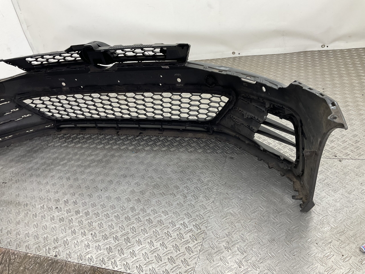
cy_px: 137
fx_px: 306
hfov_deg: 61.7
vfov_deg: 48.2
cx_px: 182
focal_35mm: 29
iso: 40
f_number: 1.8
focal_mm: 3
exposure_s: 1/100
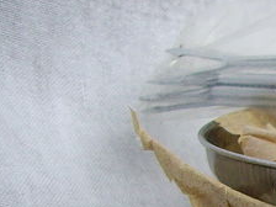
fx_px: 1355
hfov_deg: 10.5
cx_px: 589
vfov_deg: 8.4
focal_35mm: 170
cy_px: 360
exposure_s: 1/50
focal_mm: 6.2
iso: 100
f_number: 2.7
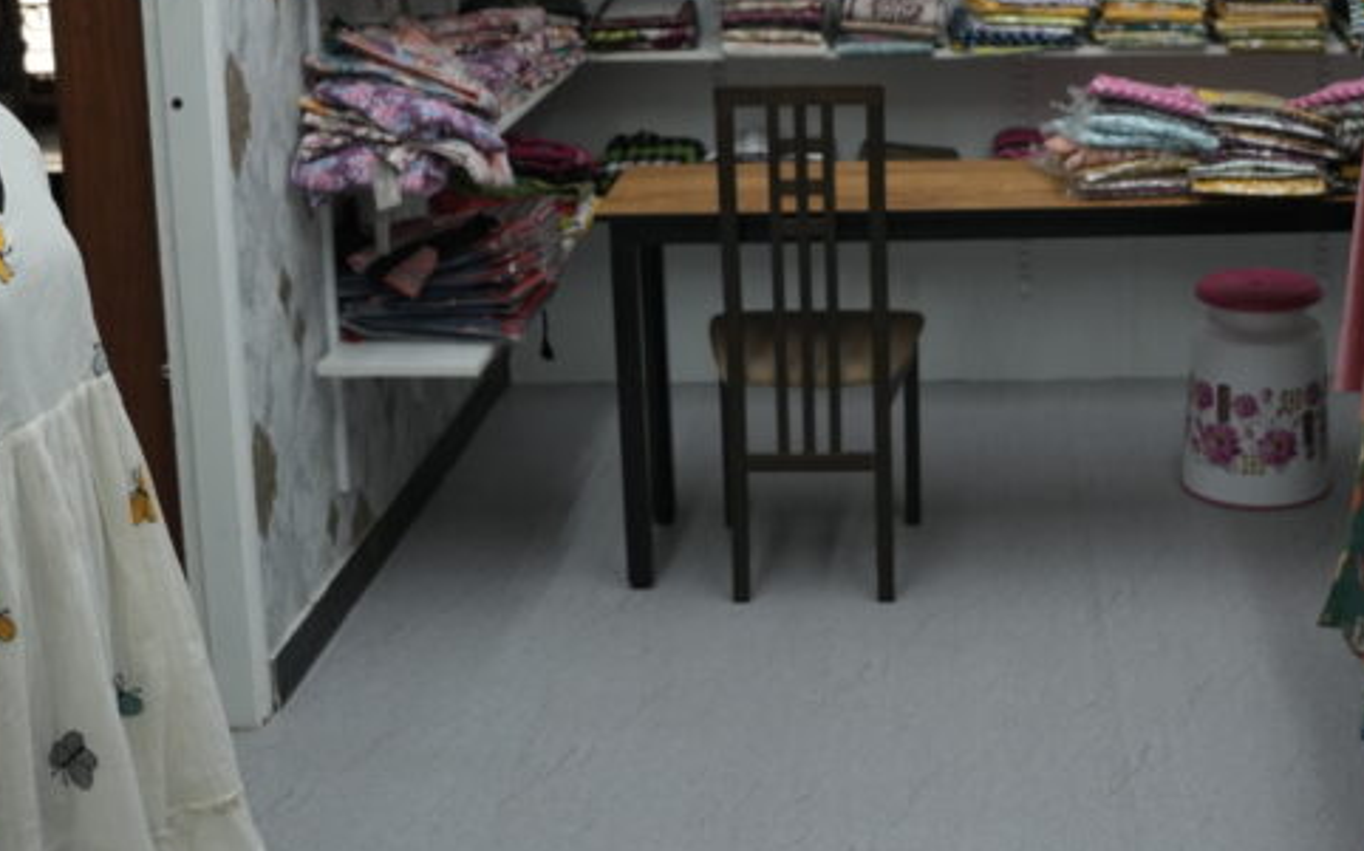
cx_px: 954
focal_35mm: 52
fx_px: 1933
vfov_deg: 24.2
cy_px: 86
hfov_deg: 38.3
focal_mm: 16
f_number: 2.8
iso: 200
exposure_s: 1/100
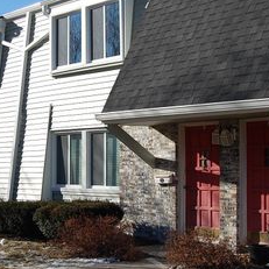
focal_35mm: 77
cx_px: 54
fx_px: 677
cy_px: 130
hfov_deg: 22.2
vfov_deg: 22.5
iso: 200
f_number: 10
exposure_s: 1/400
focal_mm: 28
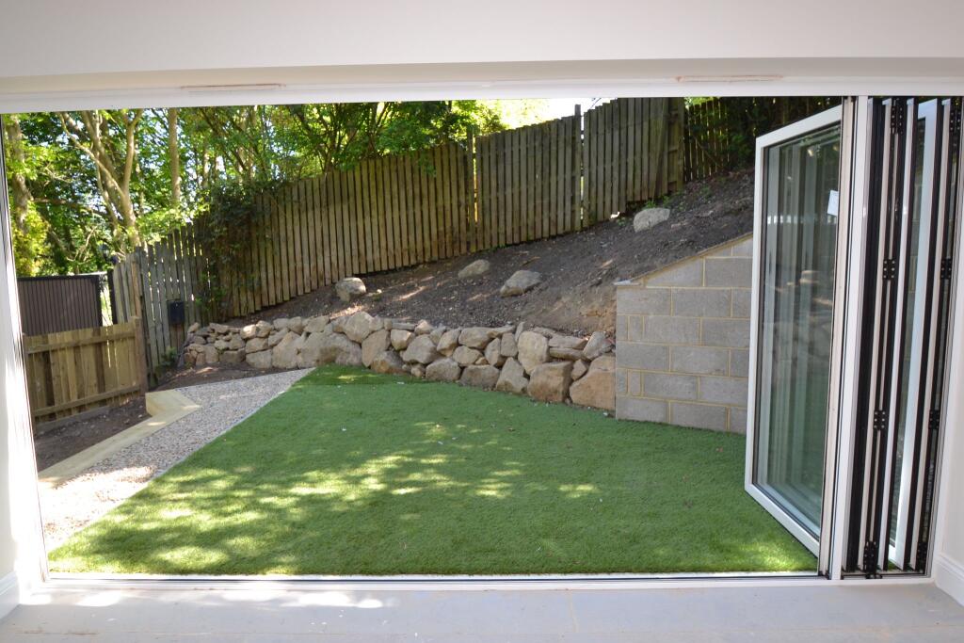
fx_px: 603
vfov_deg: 56.2
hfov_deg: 77.3
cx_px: 482
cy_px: 322
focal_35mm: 22
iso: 400
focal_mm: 15
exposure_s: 1/100
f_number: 5
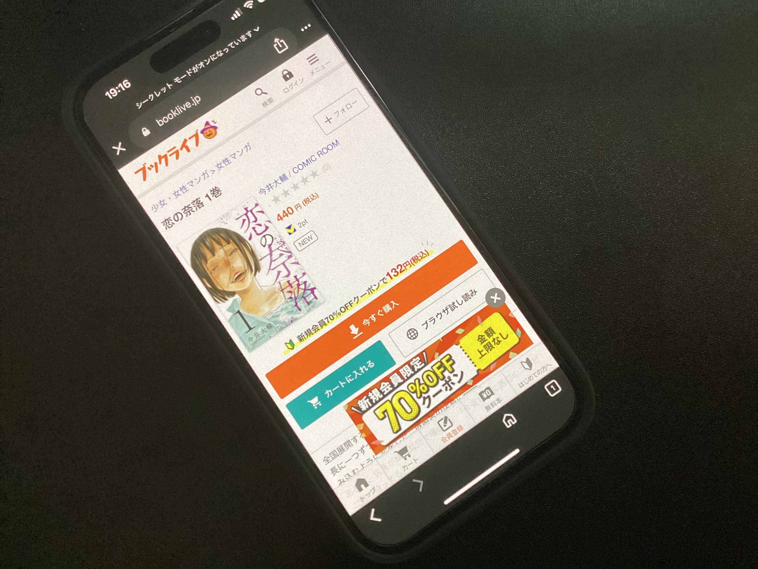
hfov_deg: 58.4
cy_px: 284
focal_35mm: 31
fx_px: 679
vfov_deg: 45.4
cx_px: 379
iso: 200
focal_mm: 3.3
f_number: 2.4
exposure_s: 1/60
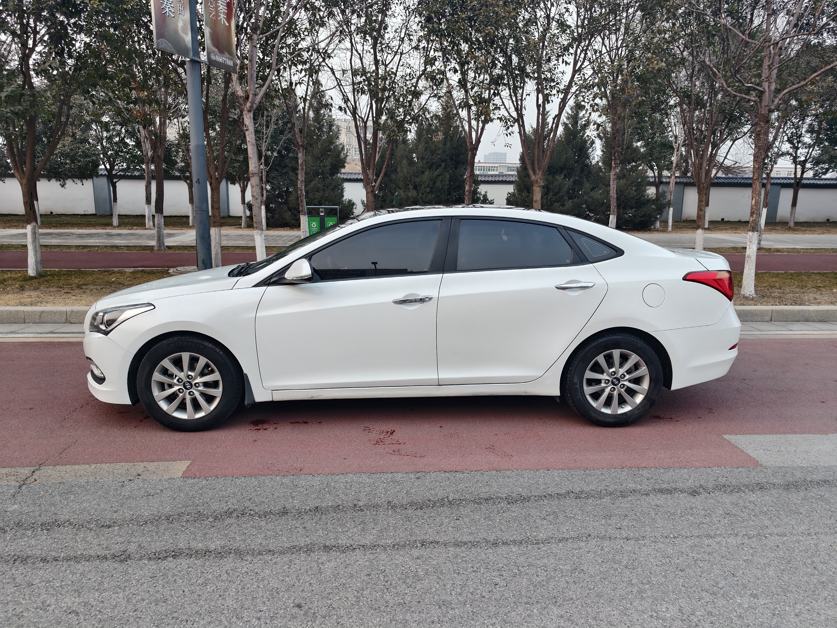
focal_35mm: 23
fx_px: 556
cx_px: 418
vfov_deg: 58.9
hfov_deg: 73.9
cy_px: 314
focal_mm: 5.6
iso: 101
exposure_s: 1/100
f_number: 1.57
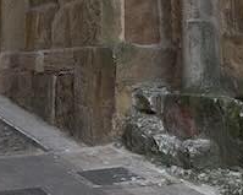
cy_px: -234
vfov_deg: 11.6
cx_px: 46
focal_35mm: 115
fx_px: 827
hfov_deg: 16.6
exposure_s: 1/621
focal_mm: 5.7
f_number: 1.5
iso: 50
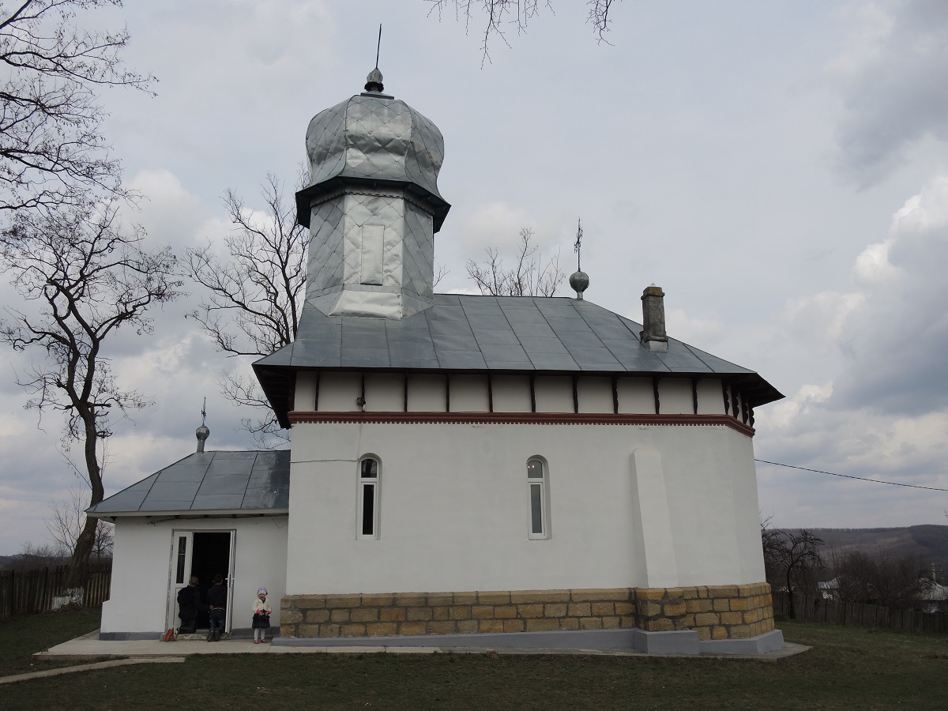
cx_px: 474
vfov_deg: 49.7
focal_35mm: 28
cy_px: 356
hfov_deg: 63.4
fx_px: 767
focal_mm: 6
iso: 80
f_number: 3.2
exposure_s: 1/1600
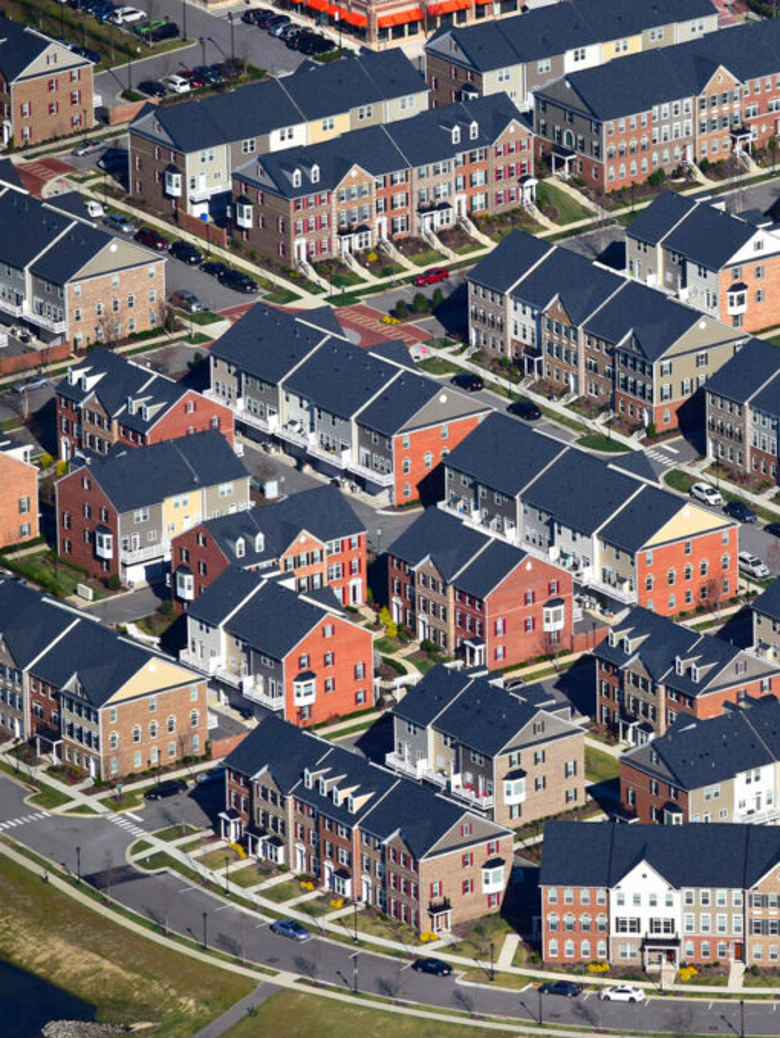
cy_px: 520
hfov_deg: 3.5
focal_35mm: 424
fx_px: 12718
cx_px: 739
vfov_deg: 4.7
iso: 200
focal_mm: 195
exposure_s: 1/2000
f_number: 5.6
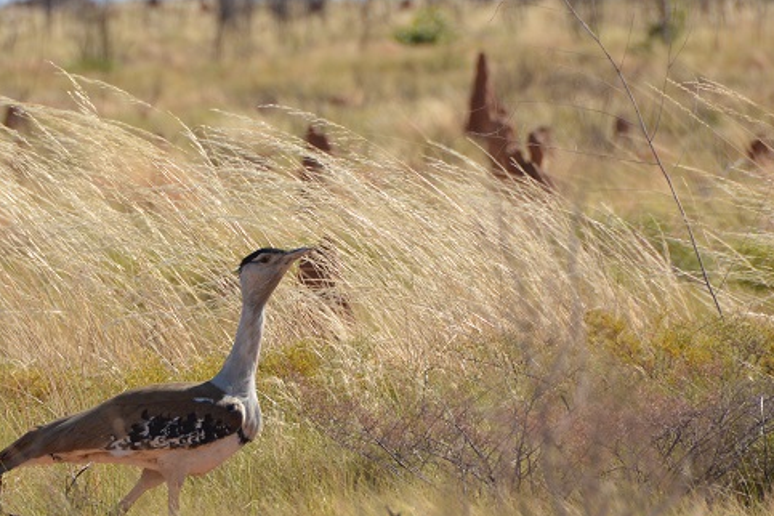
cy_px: 349
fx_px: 13350
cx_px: 232
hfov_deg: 3.3
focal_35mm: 621
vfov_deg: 2.2
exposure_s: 1/1250
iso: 400
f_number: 5.6
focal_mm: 200
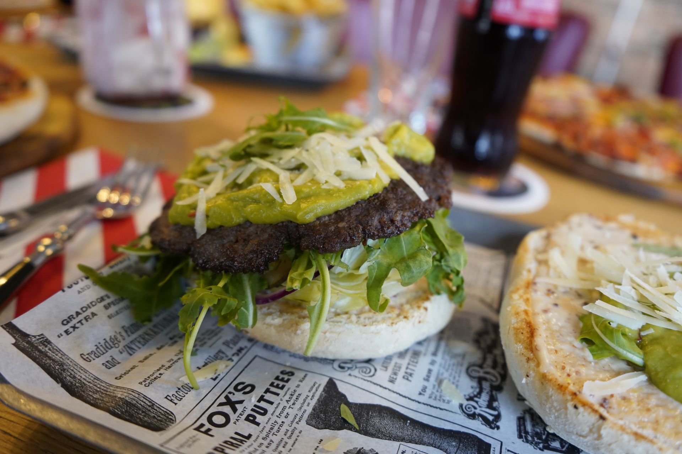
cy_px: 227
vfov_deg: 46.4
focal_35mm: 28
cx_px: 341
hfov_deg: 65.5
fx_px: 530
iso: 1600
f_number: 3.5
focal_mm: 28
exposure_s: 1/160
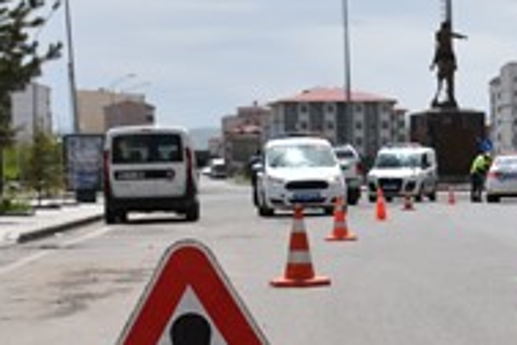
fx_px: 1479
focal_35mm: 103
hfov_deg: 19.4
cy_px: 261
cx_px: 484
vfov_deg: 13.2
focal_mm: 20
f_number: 8
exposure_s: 1/500
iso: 100
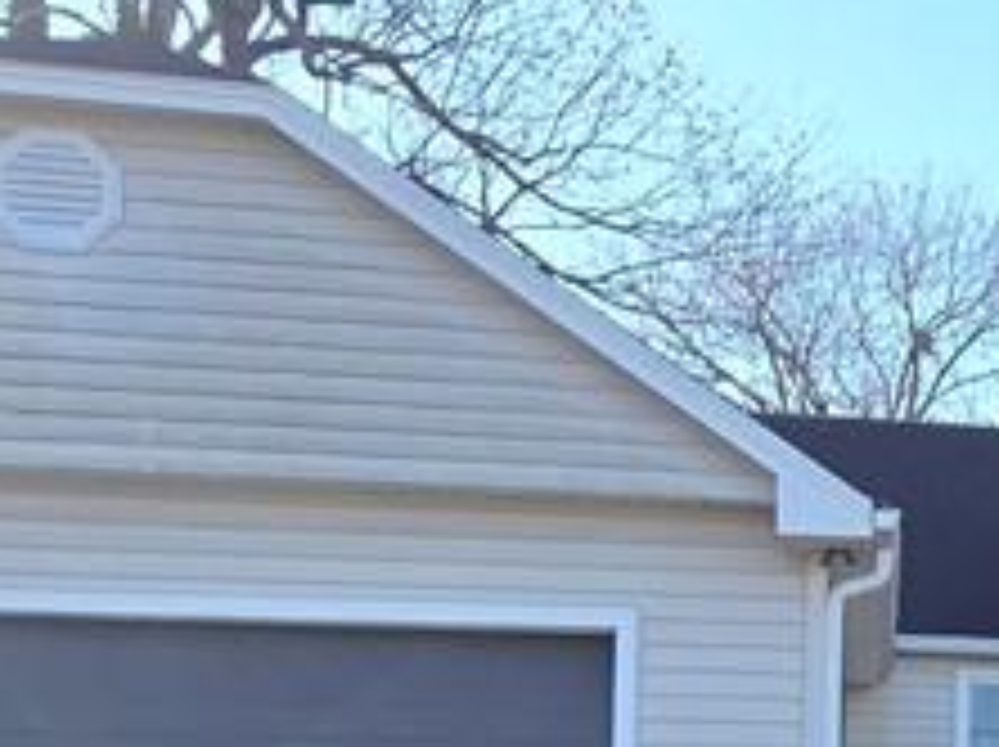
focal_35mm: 60
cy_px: 832
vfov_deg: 22.9
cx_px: 1278
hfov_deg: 27.3
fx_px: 1730
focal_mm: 2.2
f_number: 2.2
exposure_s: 1/432
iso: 50
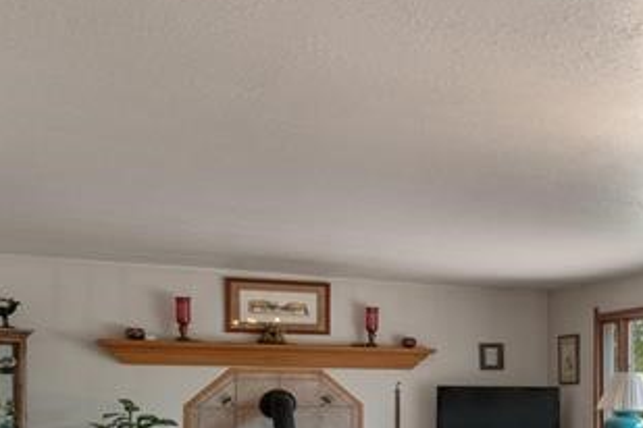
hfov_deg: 25.2
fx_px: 947
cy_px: 378
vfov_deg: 24.8
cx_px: 1030
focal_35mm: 53
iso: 200
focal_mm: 11
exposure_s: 1/6
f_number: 6.3
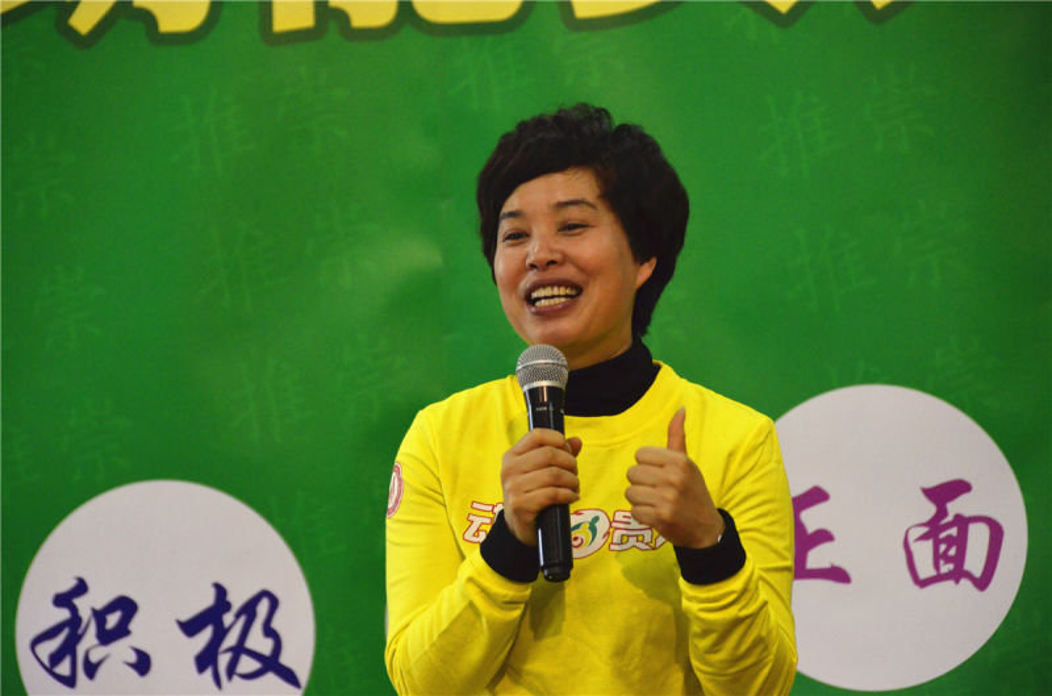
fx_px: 5902
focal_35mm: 202
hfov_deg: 10.2
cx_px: 526
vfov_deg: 6.7
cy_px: 348
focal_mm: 135
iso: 3200
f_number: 5.6
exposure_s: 1/125
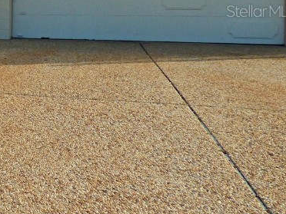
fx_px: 454
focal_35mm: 55
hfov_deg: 28.2
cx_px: -95
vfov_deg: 25.5
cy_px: 11
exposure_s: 1/1600
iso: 100
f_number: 2.8
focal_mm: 3.58
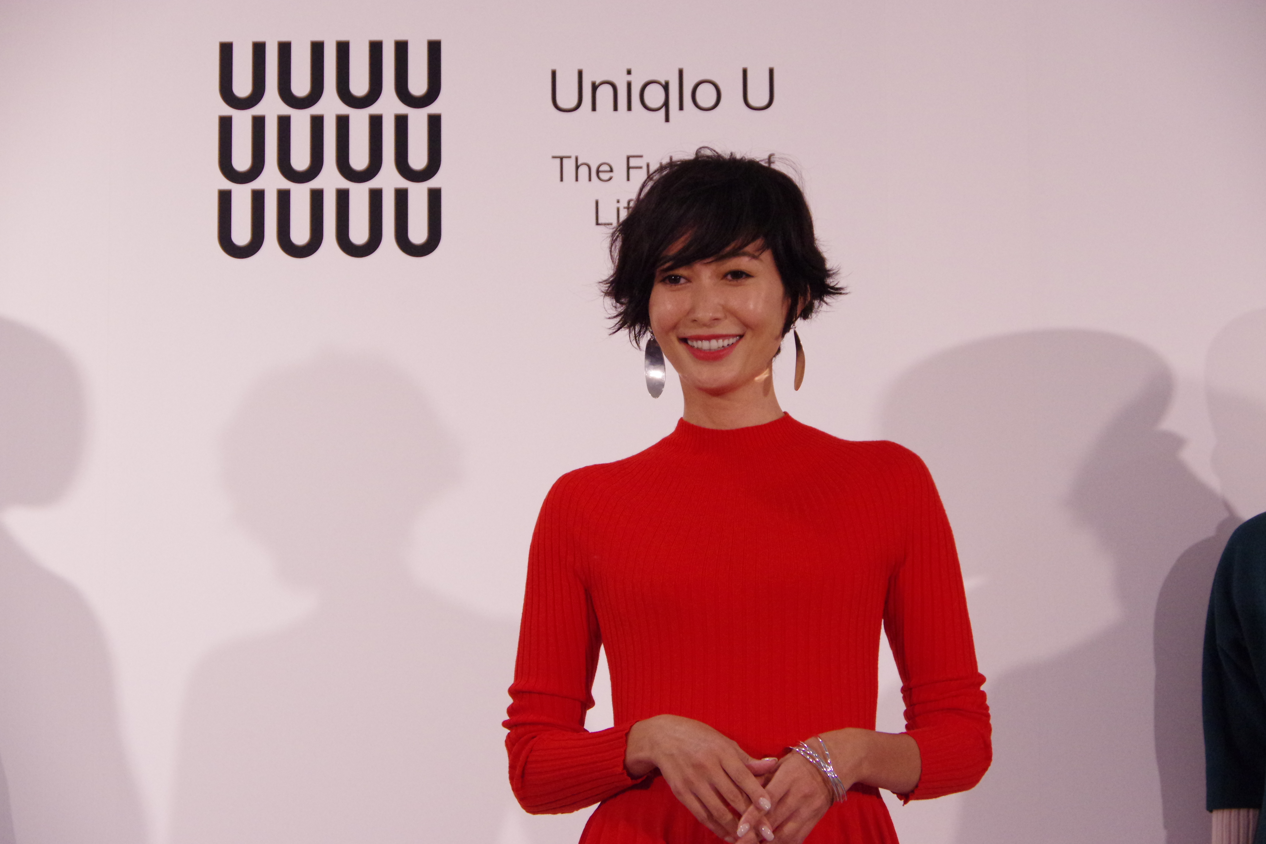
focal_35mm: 117
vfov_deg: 11.7
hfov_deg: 17.5
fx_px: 4114
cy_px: 422
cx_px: 633
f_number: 7.1
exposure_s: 1/250
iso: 3200
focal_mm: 78
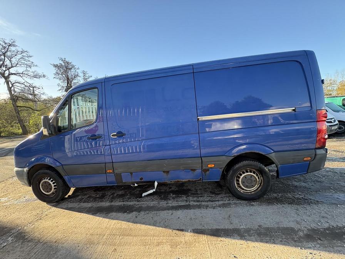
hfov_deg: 102.1
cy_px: 130
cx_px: 172
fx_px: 140
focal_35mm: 14
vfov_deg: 85.7
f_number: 2.2
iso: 64
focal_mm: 2.22
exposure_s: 1/178
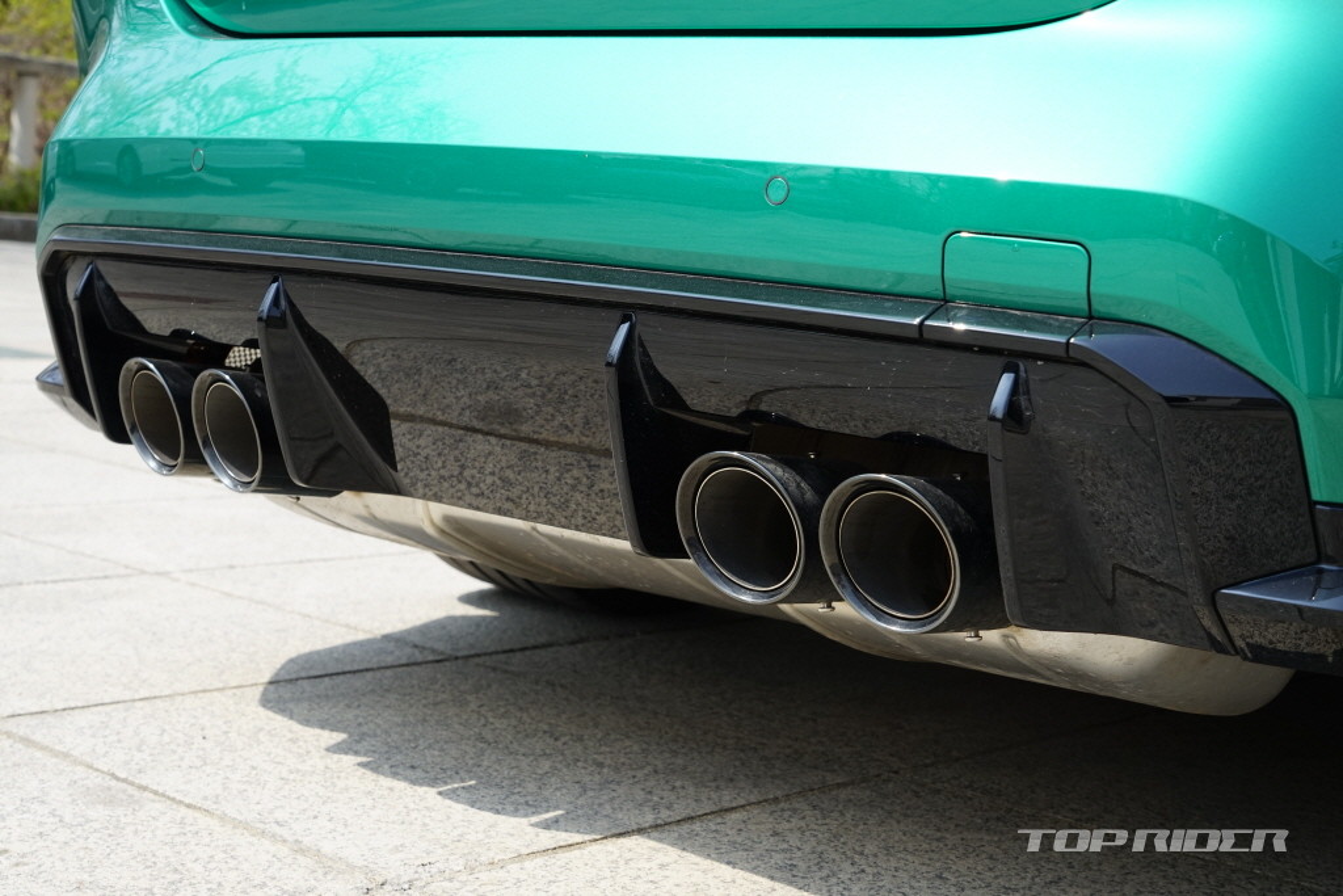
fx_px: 2089
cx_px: 672
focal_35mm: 56
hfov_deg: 35.6
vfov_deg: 24.2
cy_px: 448
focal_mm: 56
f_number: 8
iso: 100
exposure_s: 1/100
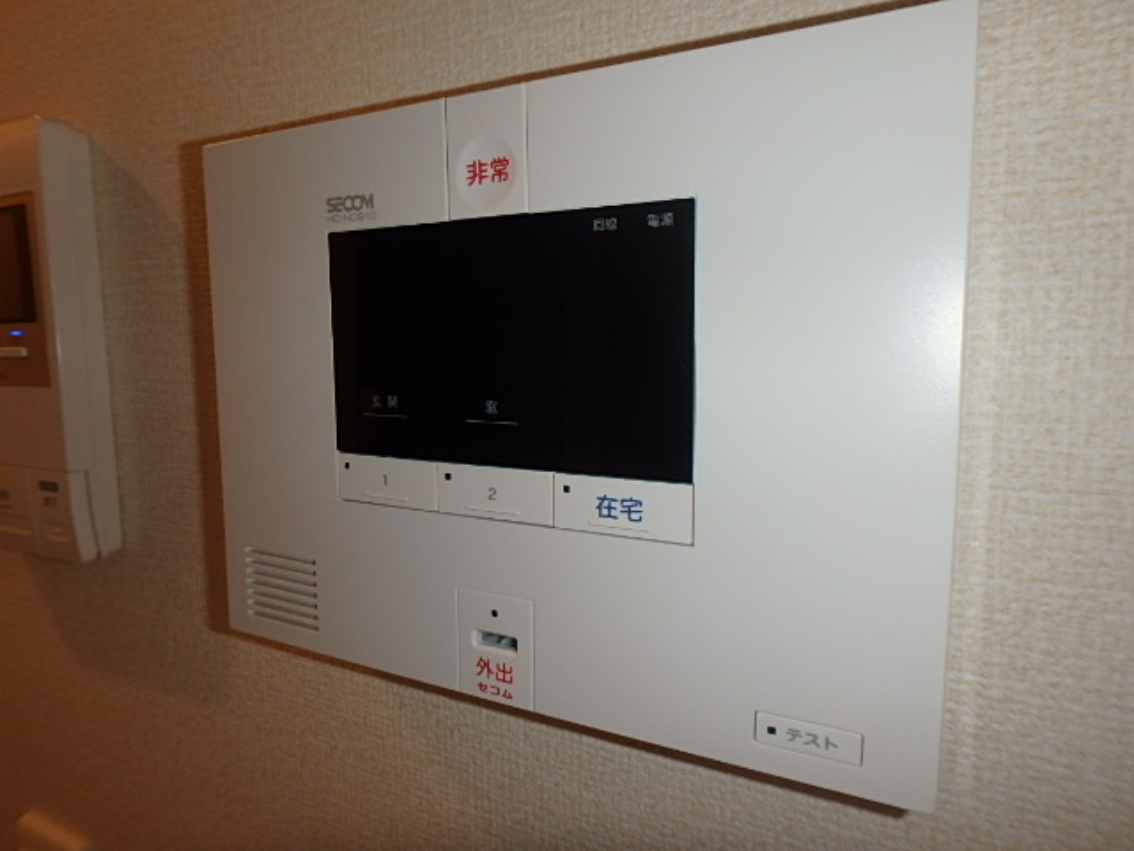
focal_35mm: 21
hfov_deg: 79.0
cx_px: 567
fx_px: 688
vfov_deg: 63.4
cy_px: 426
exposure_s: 1/30
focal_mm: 3.7
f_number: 3.5
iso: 125
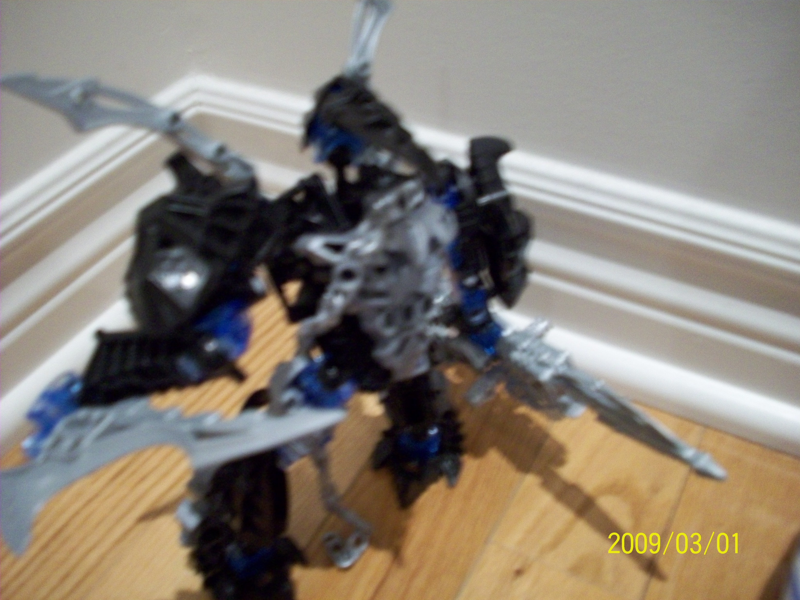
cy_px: 300
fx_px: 855
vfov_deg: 38.7
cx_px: 400
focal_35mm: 37
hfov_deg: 50.1
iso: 200
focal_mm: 6.2
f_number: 2.8
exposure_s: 1/8
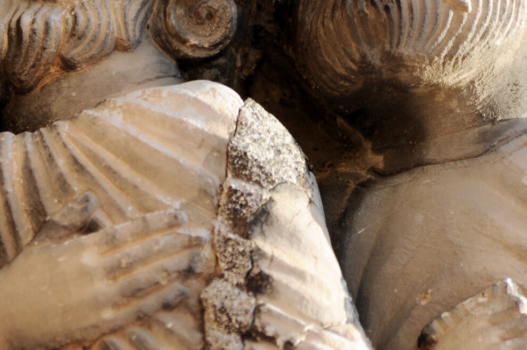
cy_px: 30
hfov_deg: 2.1
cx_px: -18
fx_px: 14685
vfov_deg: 1.4
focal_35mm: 1004
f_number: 7.1
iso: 200
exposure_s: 1/200
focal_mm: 400
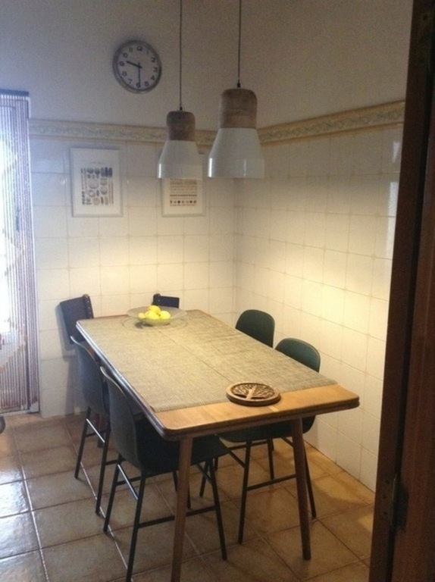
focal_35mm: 33
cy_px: 291
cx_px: 218
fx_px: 554
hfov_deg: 42.9
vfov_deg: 55.4
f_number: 2.4
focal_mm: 3.3
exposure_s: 1/24
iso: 200
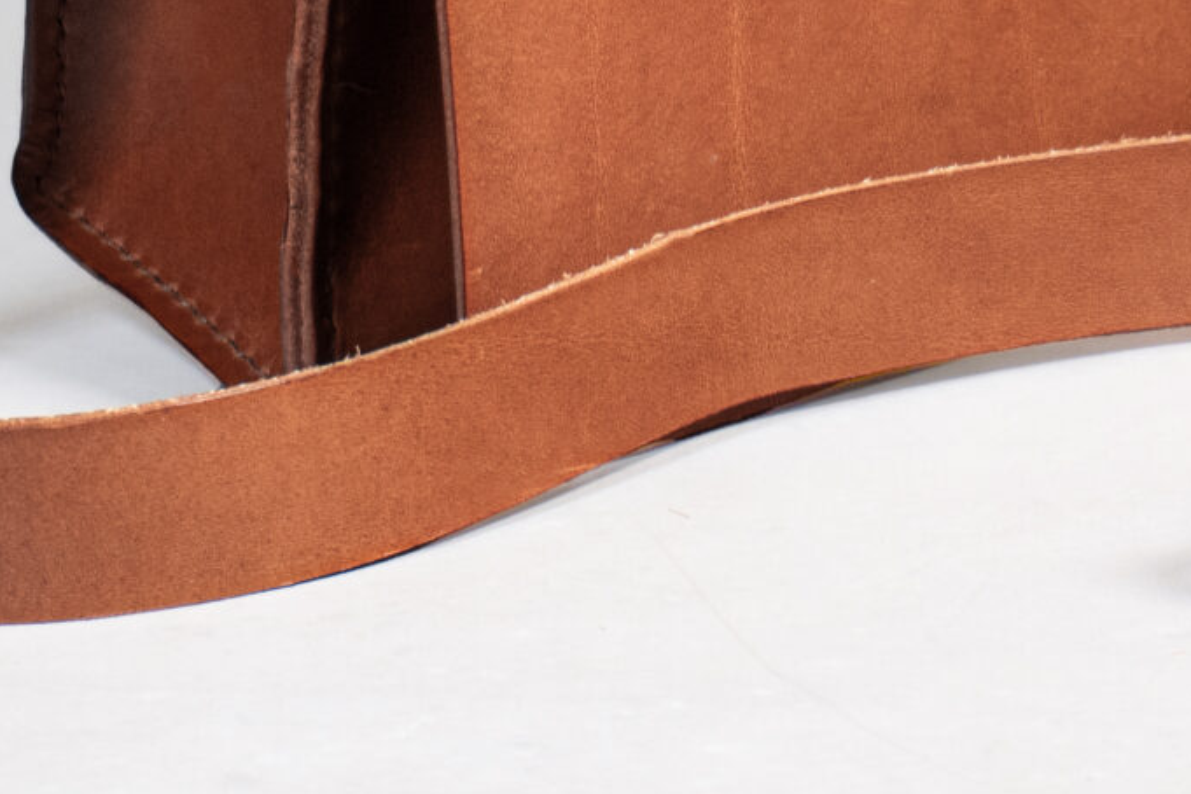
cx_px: 1004
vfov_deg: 4.8
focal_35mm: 282
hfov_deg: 7.3
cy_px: -622
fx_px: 9329
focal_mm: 50
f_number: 5.6
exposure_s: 1/40
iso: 400
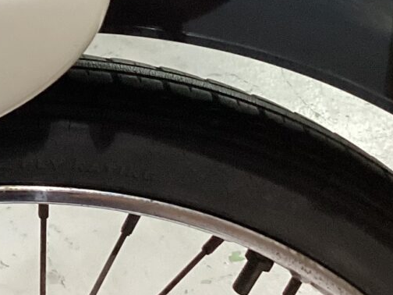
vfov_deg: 12.2
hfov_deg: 16.4
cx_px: 2
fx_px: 1340
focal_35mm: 118
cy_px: -72
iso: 250
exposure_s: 1/60
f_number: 2.4
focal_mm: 3.3
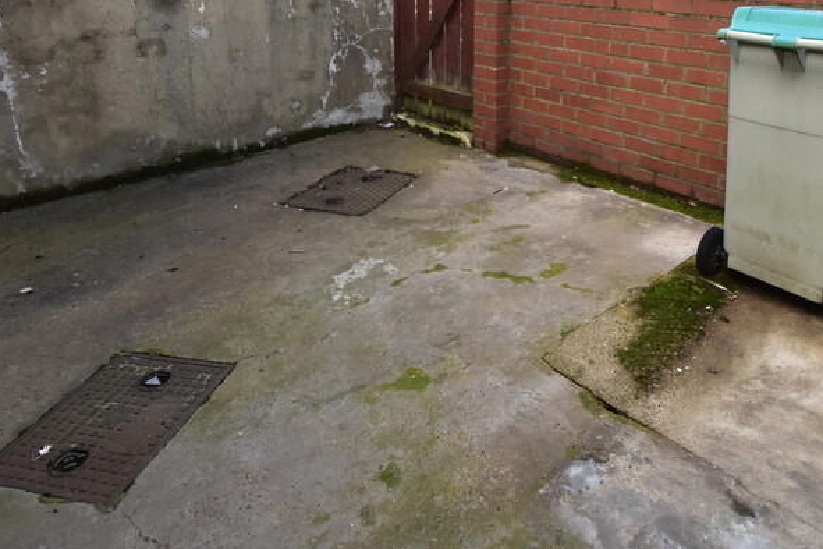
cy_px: 97
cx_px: 493
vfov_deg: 46.5
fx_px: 594
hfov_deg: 68.7
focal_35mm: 26
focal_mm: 10
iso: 400
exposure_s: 1/160
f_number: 9
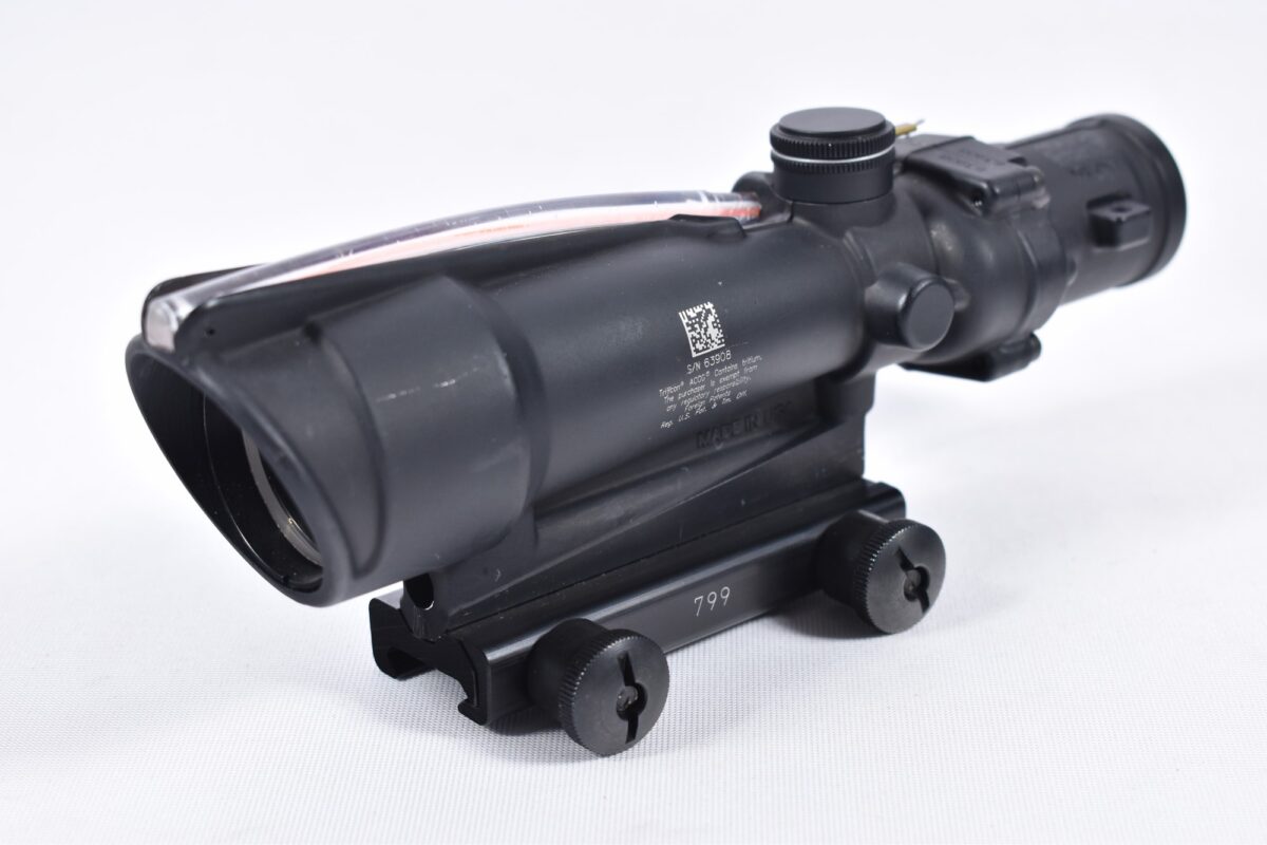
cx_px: 634
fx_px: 2534
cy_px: 422
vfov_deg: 18.9
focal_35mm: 72
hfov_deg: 28.1
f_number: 5.3
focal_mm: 48
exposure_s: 1/50
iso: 640
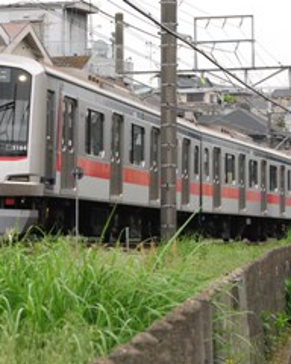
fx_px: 1744
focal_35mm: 162
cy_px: 176
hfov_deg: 9.5
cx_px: 158
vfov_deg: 11.9
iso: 1600
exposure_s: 1/1600
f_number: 7.1
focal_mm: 68
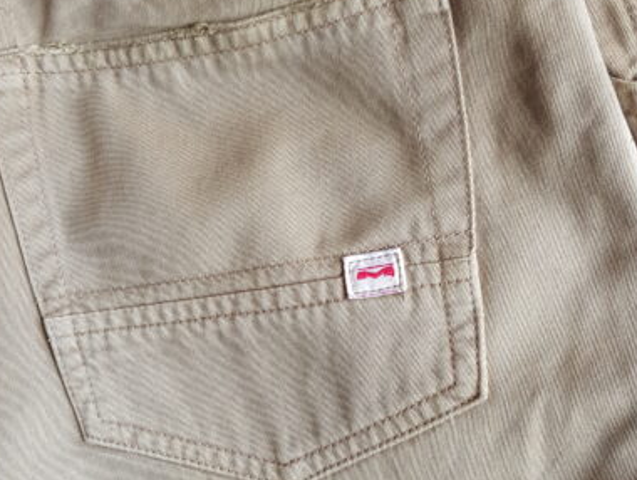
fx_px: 645
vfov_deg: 40.4
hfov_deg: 52.5
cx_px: 300
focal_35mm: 35
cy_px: 311
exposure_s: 1/50
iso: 64
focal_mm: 4.2
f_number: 1.7
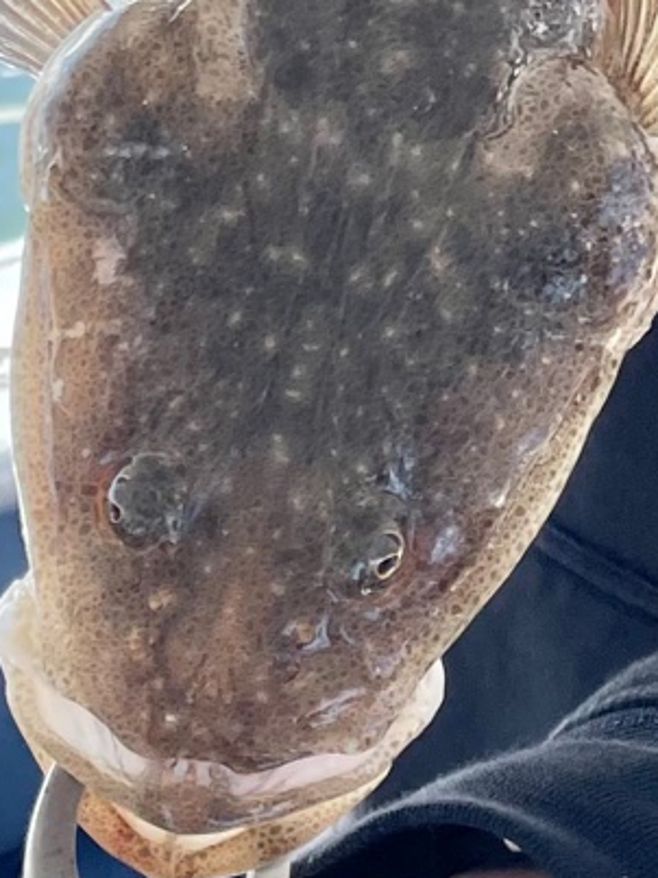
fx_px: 3297
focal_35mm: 130
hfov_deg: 11.2
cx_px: 760
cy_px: -246
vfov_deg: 14.6
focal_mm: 4.2
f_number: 1.6
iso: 32
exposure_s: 1/1135
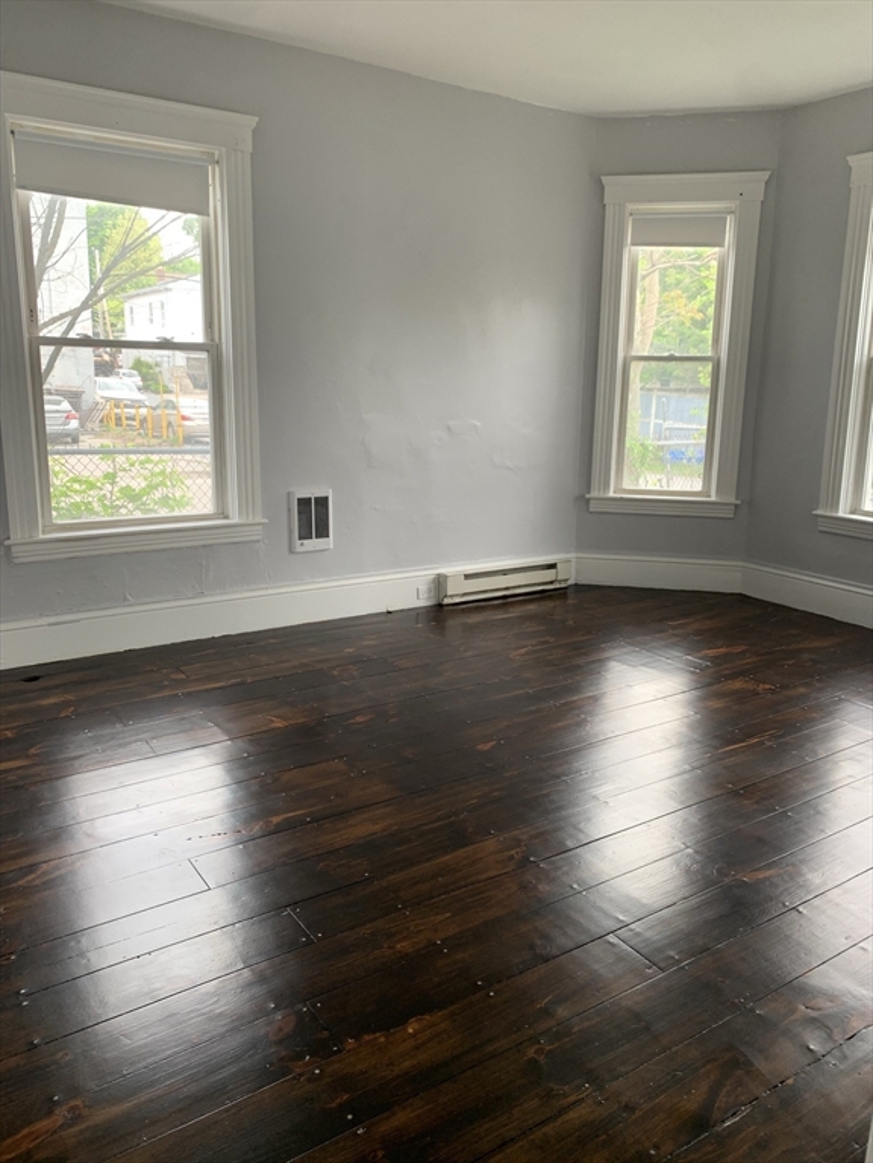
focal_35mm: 26
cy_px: 582
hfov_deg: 53.1
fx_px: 874
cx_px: 436
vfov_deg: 67.3
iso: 64
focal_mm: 4.25
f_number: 1.8
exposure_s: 1/121
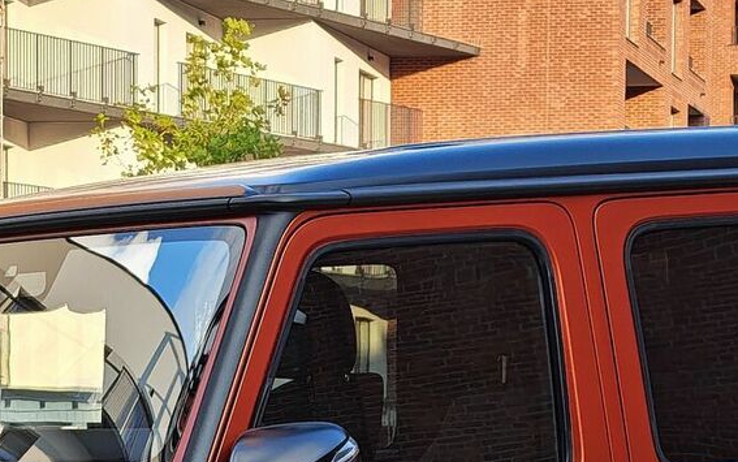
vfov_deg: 7.8
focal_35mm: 165
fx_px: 3320
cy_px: 717
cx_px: 276
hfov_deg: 12.7
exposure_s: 1/460
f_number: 2
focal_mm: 8.72
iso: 50
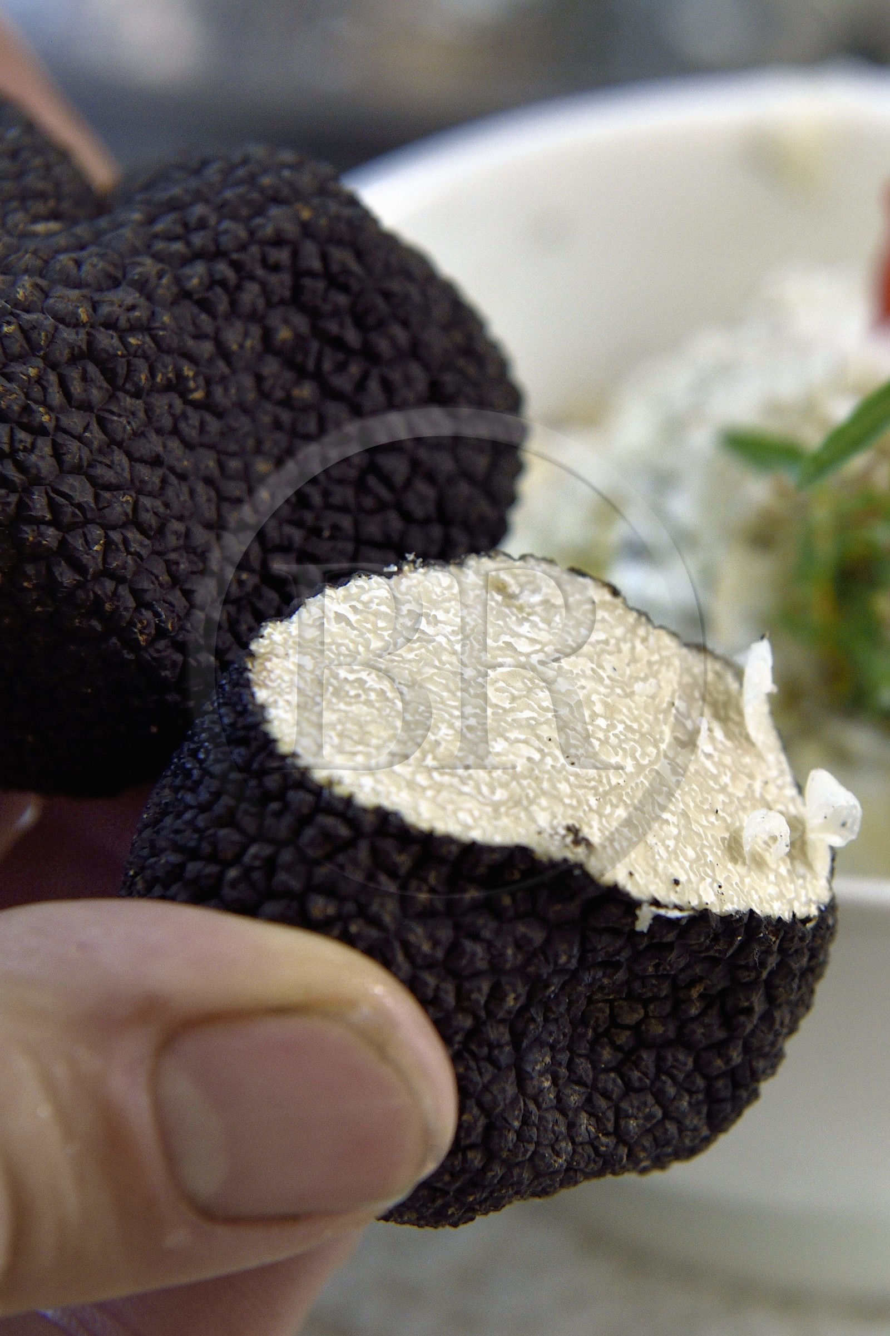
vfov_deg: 31.0
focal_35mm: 65
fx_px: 2411
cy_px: 668
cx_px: 445
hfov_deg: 20.9
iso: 1600
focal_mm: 65
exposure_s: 1/30
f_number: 7.1
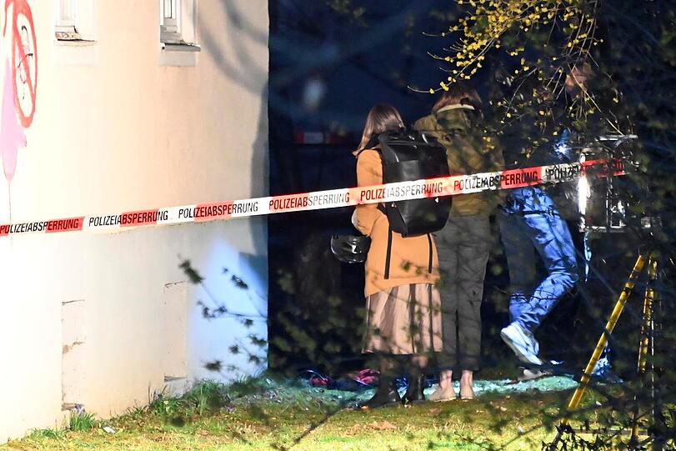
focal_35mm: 250
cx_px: 338
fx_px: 4695
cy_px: 226
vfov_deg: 5.5
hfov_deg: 8.2
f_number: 5.6
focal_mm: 250
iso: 8000
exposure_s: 1/100
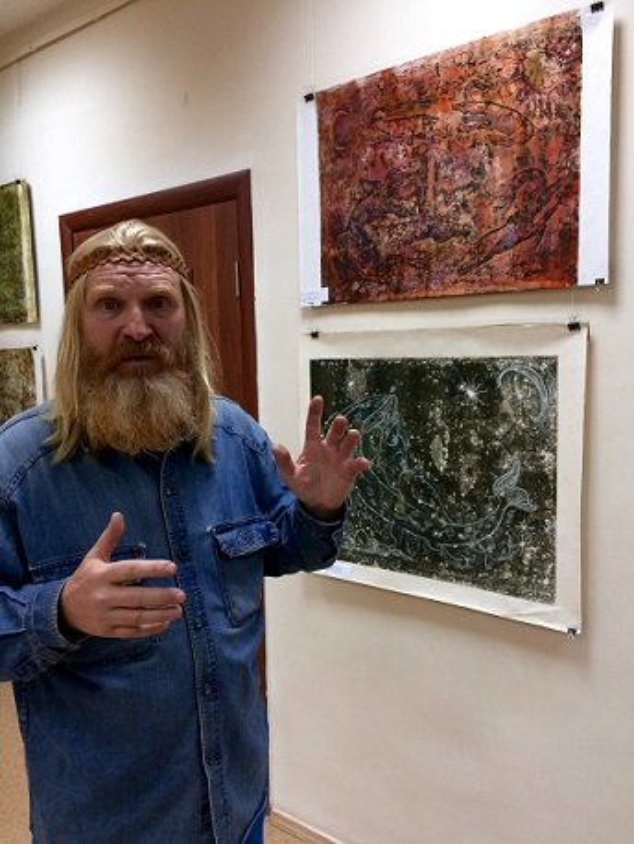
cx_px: 317
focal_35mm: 29
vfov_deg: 61.6
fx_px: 708
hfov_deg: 48.3
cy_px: 422
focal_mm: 4.15
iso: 80
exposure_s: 1/33
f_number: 2.2
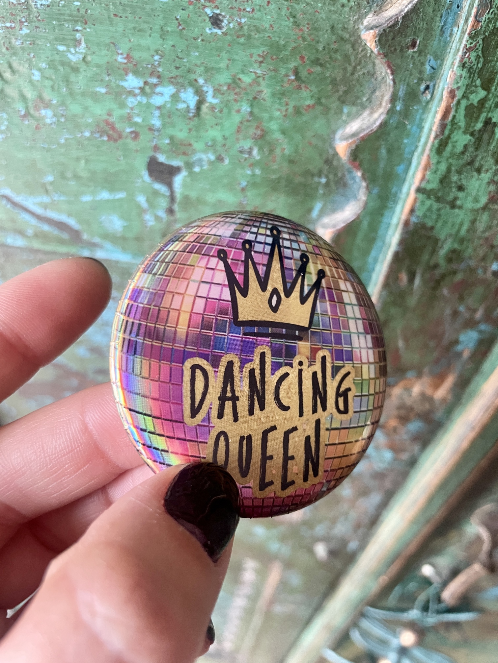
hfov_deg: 53.1
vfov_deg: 67.3
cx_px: 249
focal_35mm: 26
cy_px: 332
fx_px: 499
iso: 320
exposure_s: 1/50
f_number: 1.6
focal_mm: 4.2
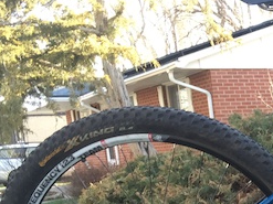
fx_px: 741
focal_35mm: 94
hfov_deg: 18.2
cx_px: 429
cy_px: 272
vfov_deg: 14.9
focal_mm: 4.15
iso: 32
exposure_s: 1/60
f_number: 2.2
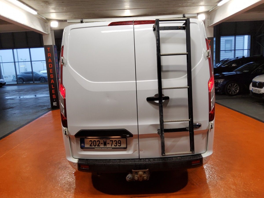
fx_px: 198
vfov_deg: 53.1
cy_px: 99
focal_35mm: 26
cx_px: 132
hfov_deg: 67.3
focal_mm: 3.08
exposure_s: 1/100
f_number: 2
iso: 125
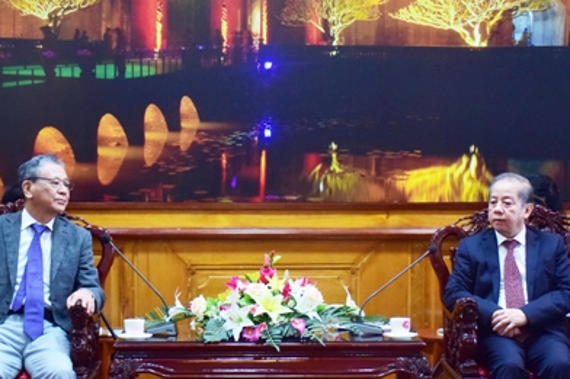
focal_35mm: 86
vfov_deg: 15.9
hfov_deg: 23.7
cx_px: 278
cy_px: 258
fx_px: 1358
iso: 1000
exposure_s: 1/60
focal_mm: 35
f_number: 4.2
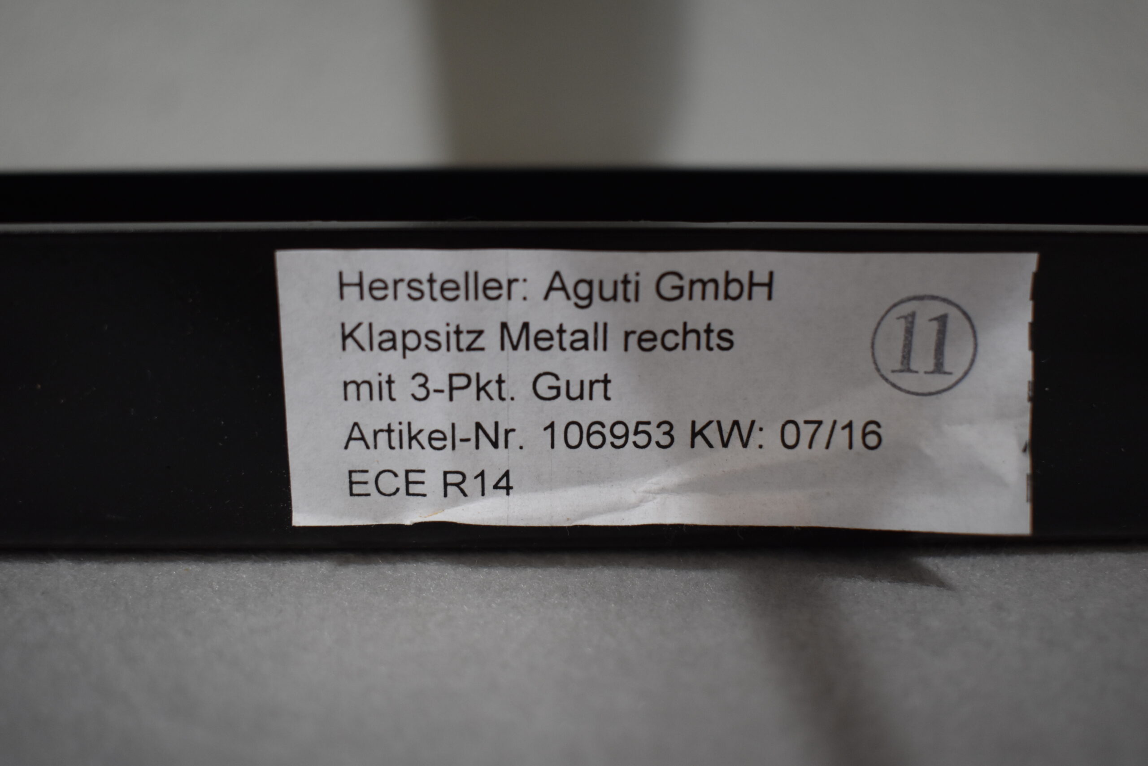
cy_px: 383
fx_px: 1244
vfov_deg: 34.2
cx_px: 574
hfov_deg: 49.6
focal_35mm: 39
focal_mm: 26
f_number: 4
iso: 800
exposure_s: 1/250
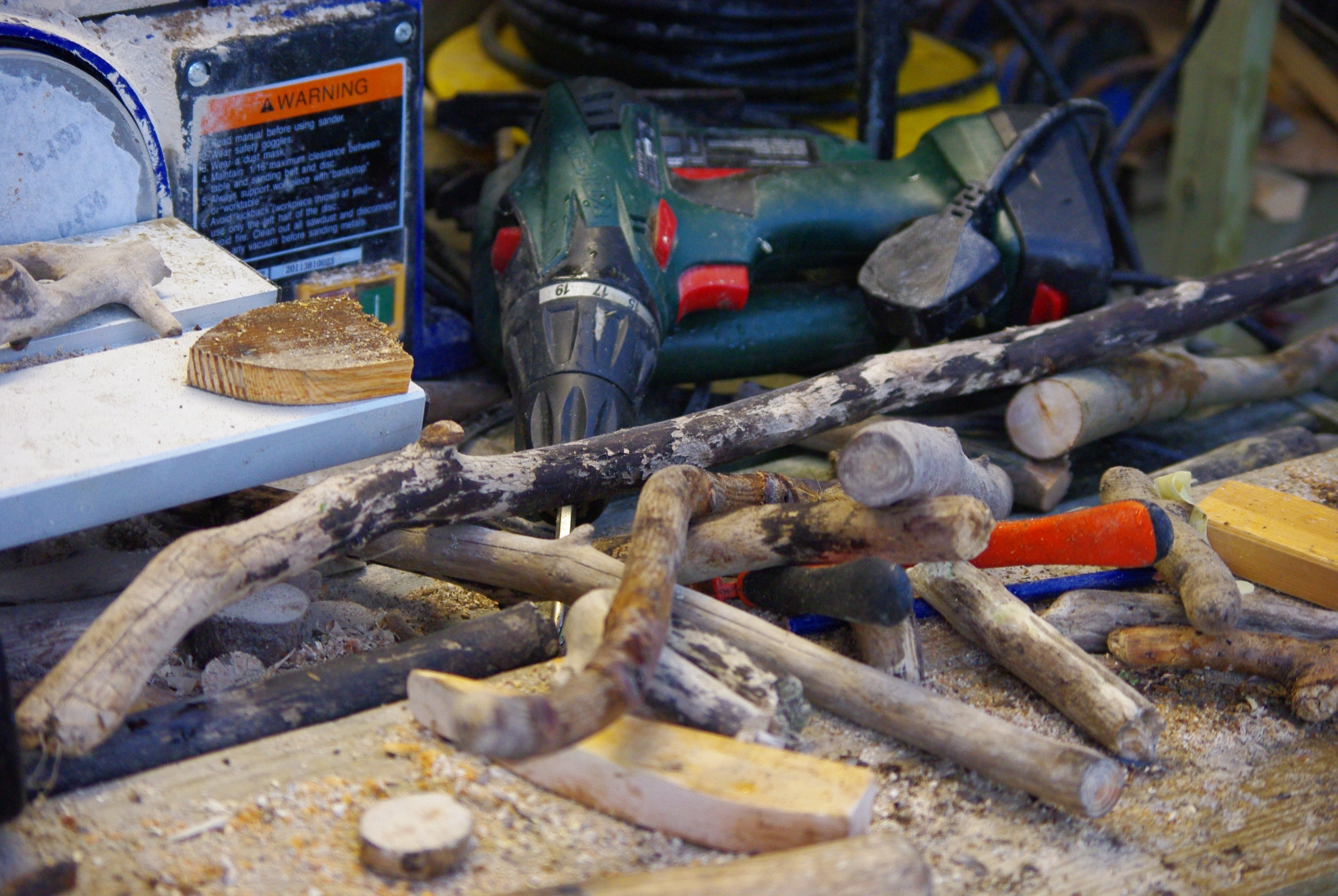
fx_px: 4056
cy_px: 448
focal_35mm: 109
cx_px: 669
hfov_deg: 18.7
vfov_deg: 12.6
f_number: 4.5
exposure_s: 1/30
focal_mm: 72.5
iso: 800
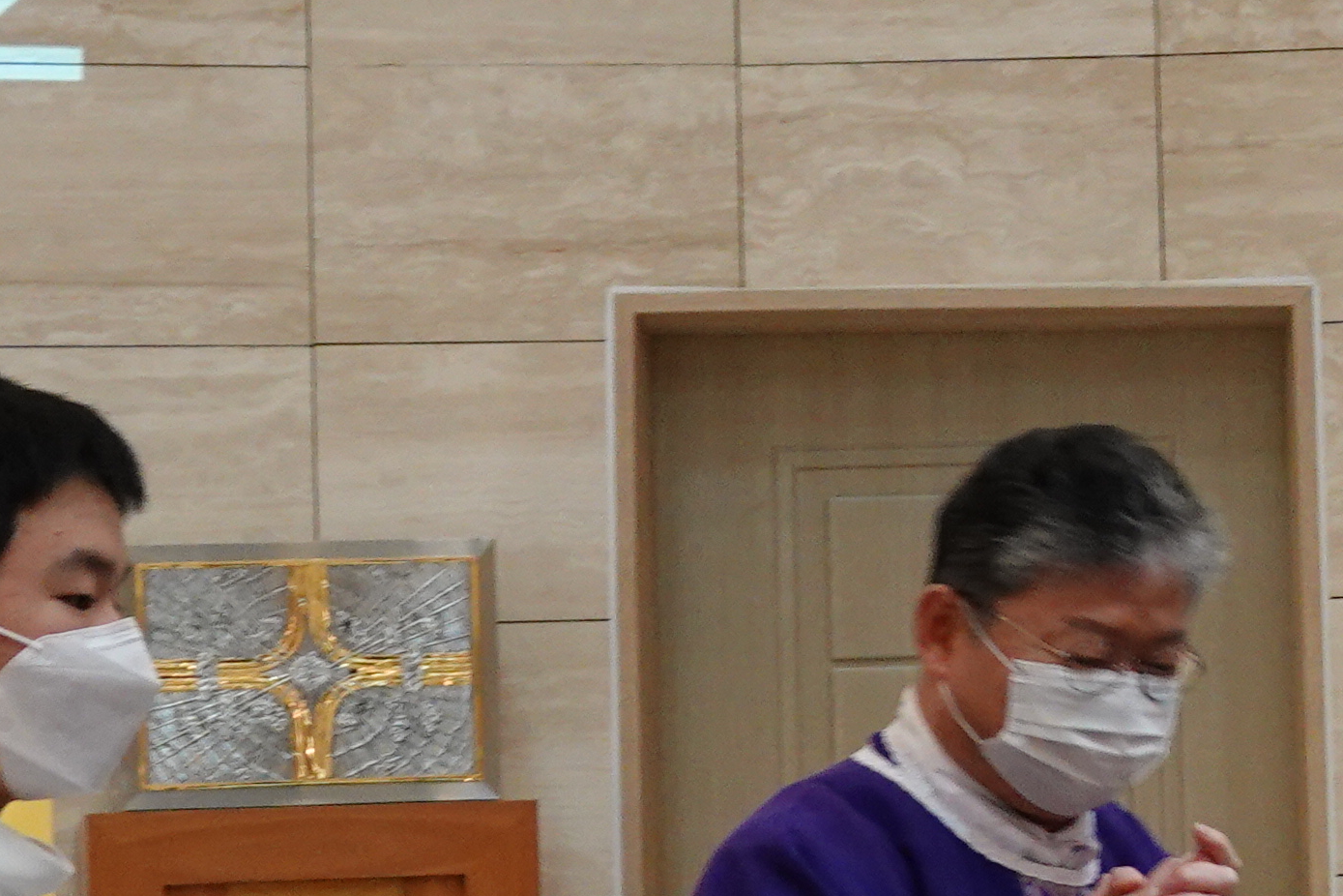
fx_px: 7349
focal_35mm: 197
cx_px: 2263
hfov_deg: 10.0
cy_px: 412
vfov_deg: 7.0
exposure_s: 1/50
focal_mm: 18.21
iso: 800
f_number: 3.2
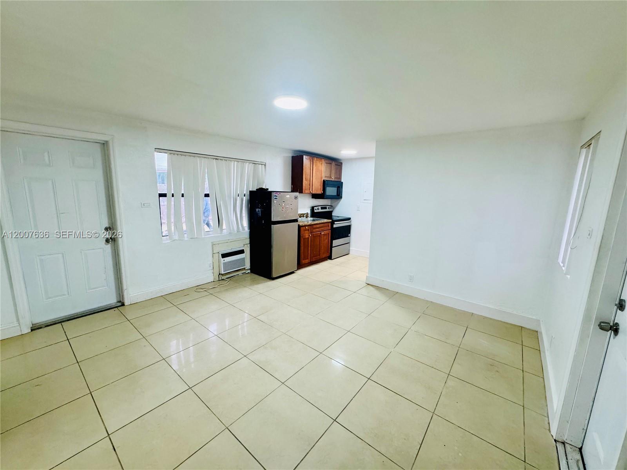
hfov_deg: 102.1
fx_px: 254
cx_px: 314
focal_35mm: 14
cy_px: 235
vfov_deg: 85.7
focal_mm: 2.22
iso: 320
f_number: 2.2
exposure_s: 1/120
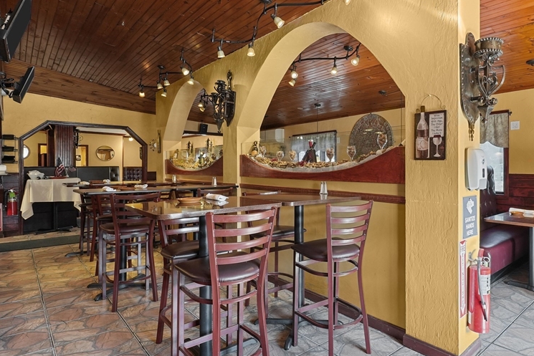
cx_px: 357
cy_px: 166
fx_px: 326
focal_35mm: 22
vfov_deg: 57.2
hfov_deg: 76.0
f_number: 6.3
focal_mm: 11
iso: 400
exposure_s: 1/4
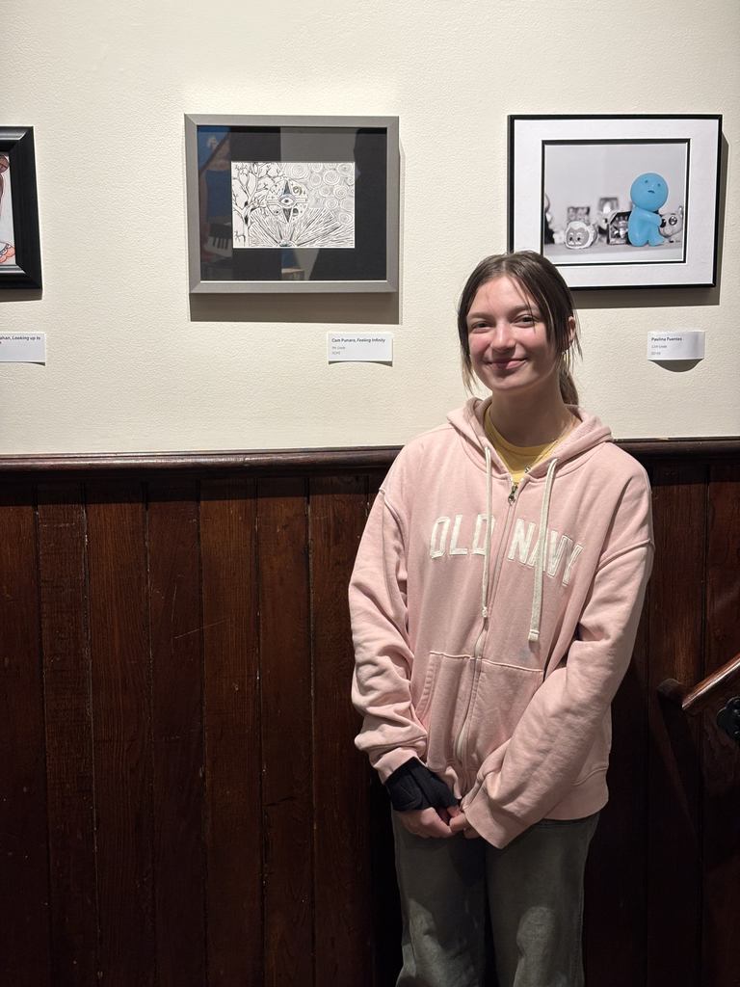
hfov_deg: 28.0
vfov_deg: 36.8
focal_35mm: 52
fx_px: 1482
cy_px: 494
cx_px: 370
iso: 100
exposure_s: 1/60
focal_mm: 5.96
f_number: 1.6
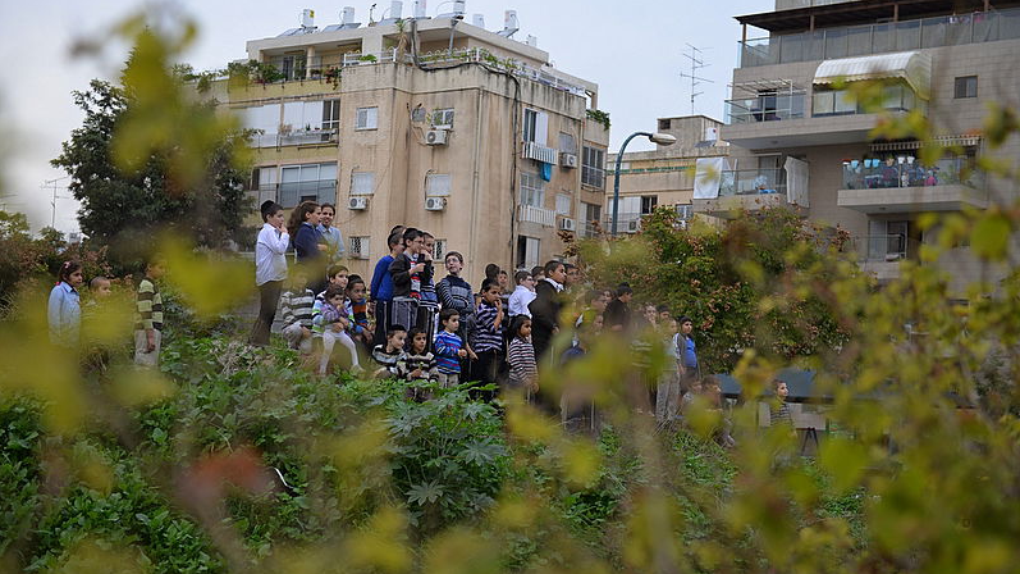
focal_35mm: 61
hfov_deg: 34.4
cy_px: 296
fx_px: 1650
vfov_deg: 19.7
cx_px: 509
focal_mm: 58
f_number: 3.5
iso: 400
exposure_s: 1/320
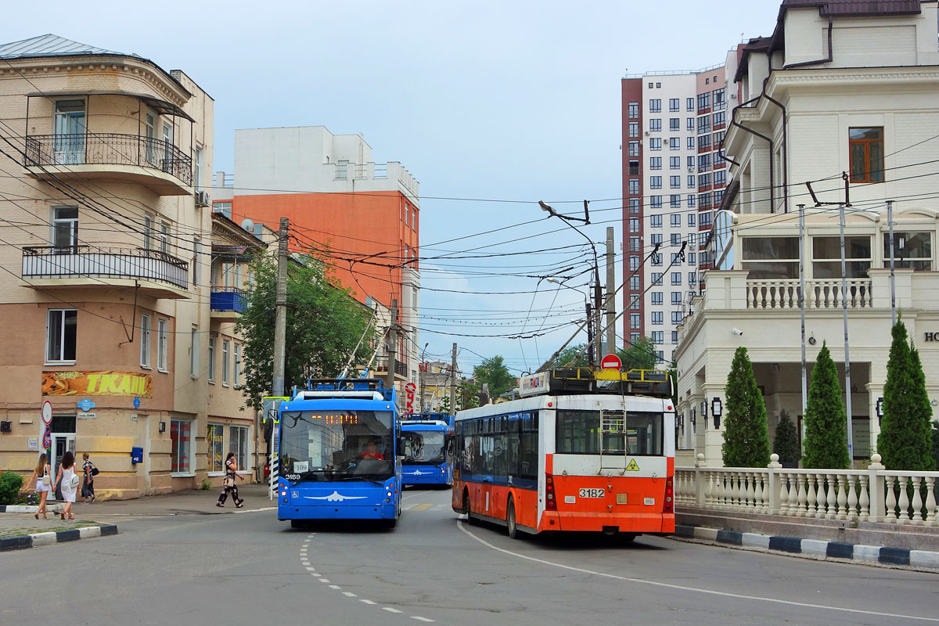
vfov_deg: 31.2
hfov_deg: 45.4
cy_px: 313
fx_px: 1121
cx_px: 470
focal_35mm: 43
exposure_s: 1/500
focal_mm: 16.01
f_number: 4.5
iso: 125
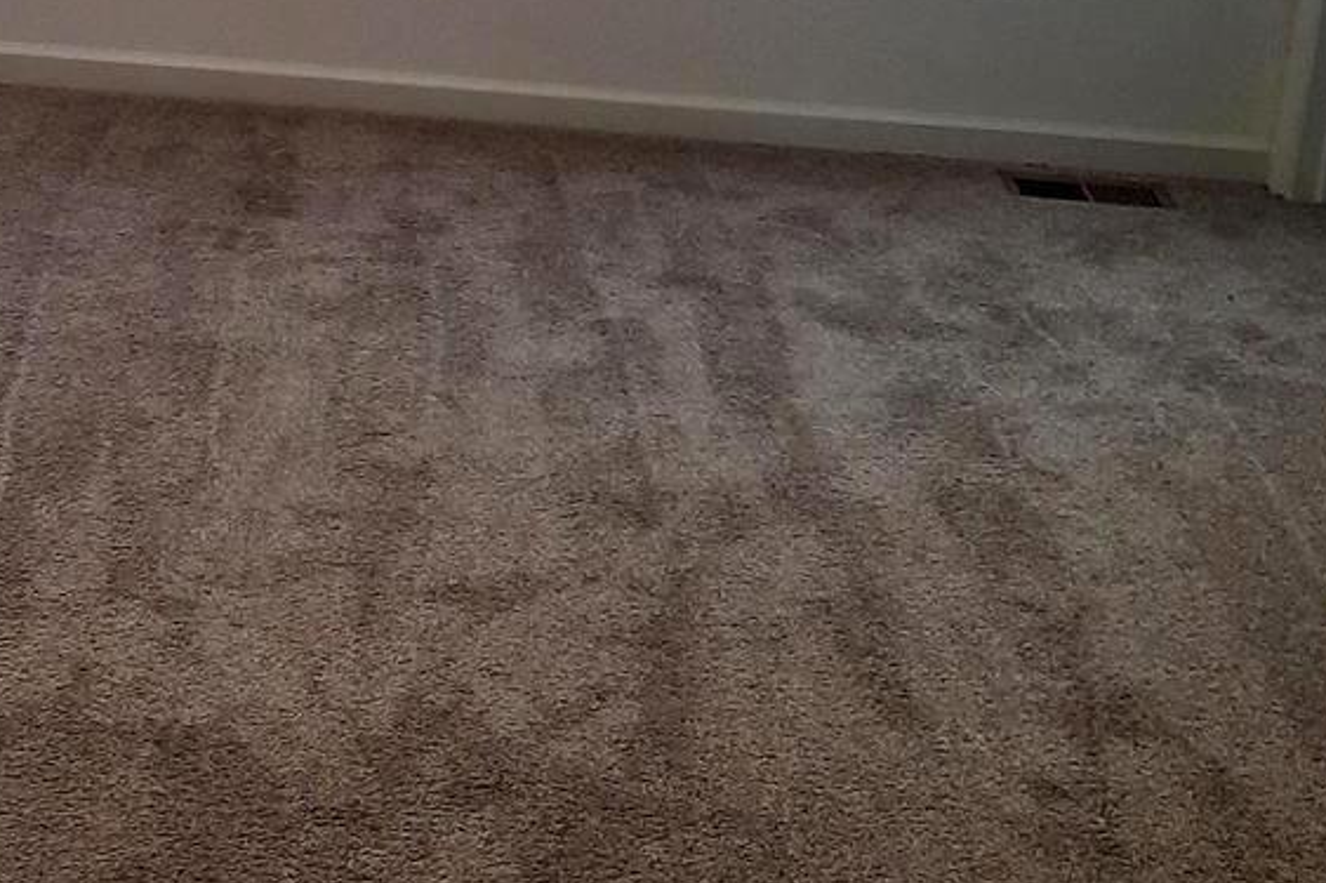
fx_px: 2614
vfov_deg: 18.5
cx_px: 191
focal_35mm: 71
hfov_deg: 27.6
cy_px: -54
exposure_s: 1/60
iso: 125
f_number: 2
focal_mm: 4.6
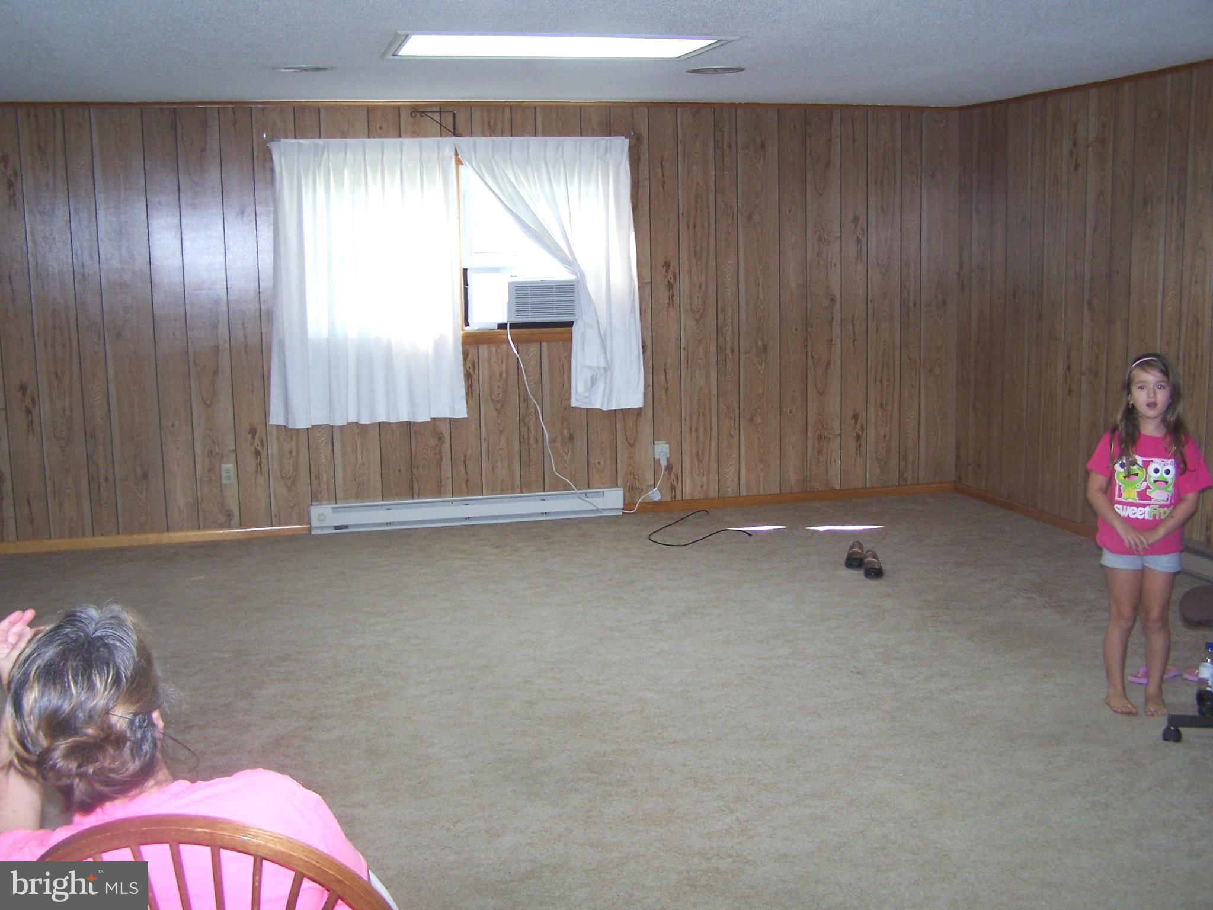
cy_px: 455
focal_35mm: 38
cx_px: 606
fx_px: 1332
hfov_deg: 49.0
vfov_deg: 37.7
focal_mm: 6.3
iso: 140
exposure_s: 1/60
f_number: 2.8
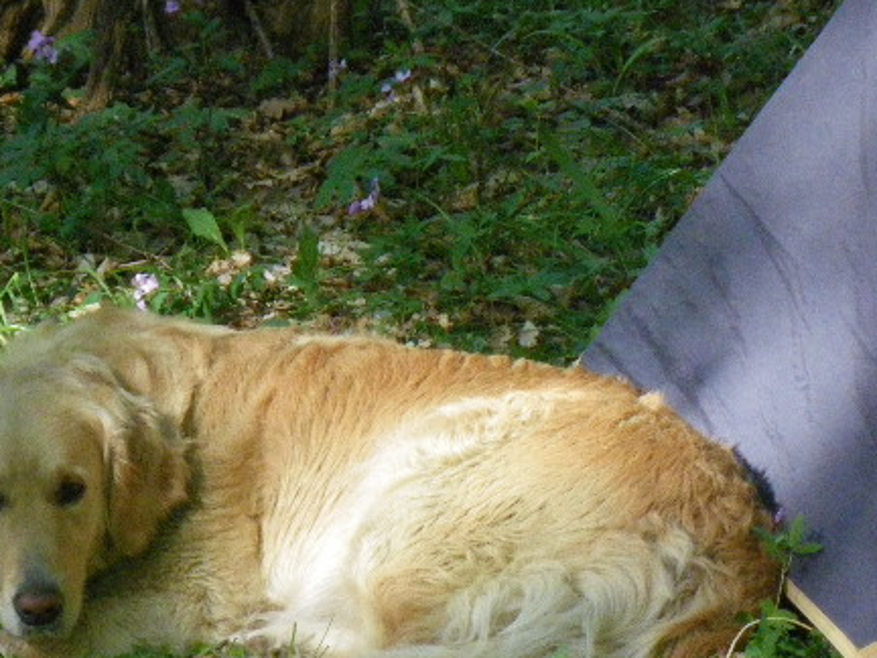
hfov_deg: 7.6
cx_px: 122
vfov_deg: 5.7
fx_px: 6562
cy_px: 571
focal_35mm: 259
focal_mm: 25
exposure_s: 1/250
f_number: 5.5
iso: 640
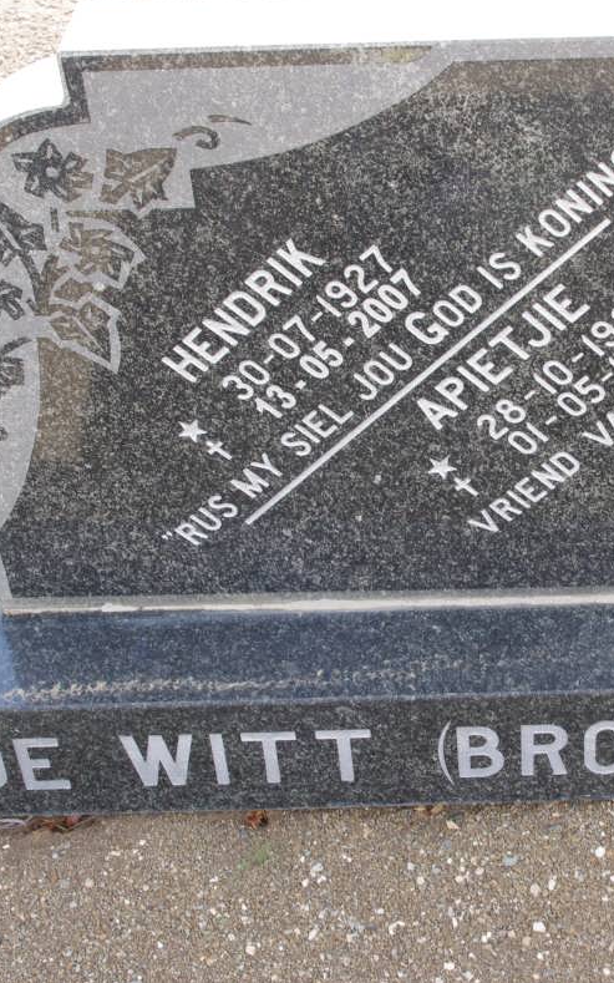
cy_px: 489
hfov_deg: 19.9
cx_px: 461
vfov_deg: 31.5
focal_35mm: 65
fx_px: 1741
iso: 800
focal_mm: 28.13
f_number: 11
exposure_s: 1/125
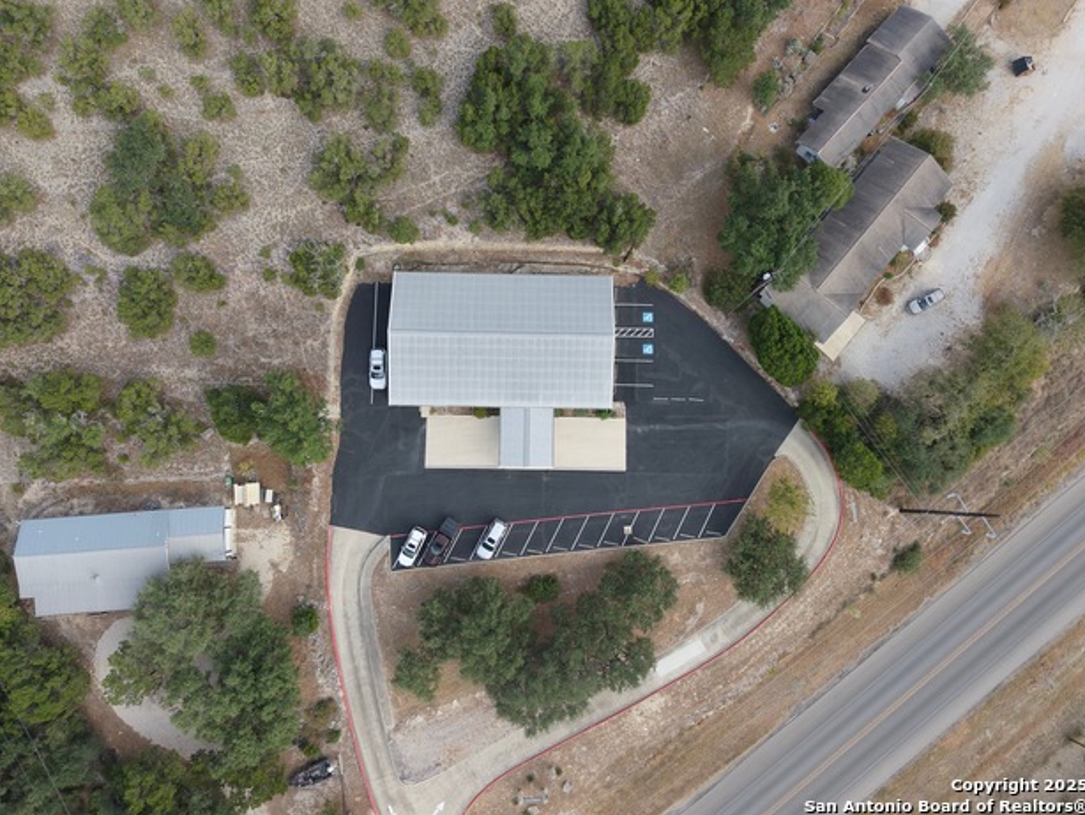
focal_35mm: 25
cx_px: 527
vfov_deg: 54.9
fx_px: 784
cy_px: 392
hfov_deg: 69.4
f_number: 1.8
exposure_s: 1/1000
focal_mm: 8.67
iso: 100
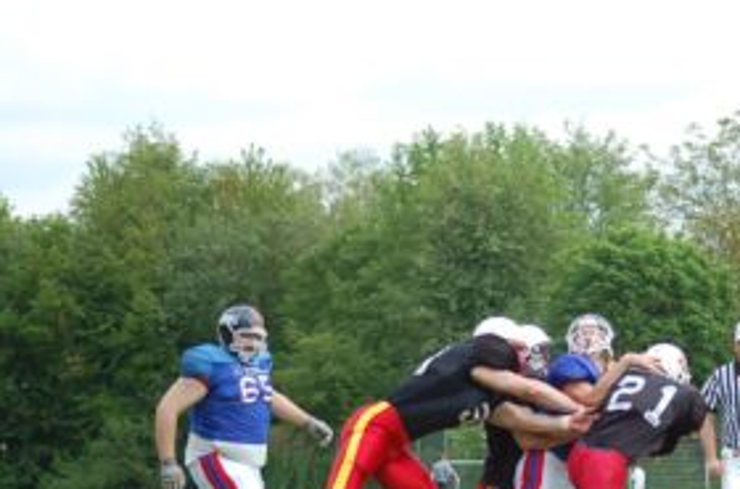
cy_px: 370
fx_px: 4284
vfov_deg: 6.5
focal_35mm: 209
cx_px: 596
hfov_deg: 9.8
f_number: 4
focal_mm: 86
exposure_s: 1/1000
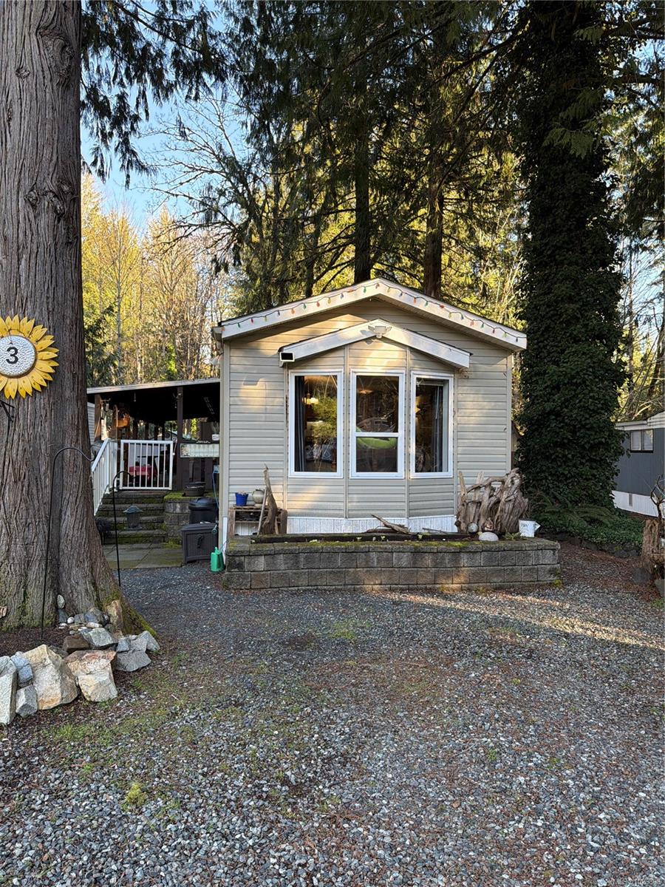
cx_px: 332
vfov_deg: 71.6
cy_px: 444
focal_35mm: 24
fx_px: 615
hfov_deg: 56.8
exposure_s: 1/211
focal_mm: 6.76
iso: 80
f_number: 1.78
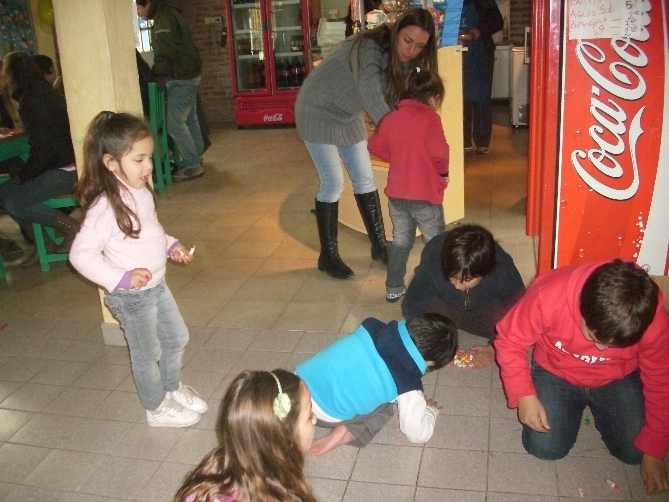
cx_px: 334
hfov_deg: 58.4
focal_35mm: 31
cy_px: 251
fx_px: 599
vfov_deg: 45.4
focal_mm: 6.2
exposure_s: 1/30
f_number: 2.8
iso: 400
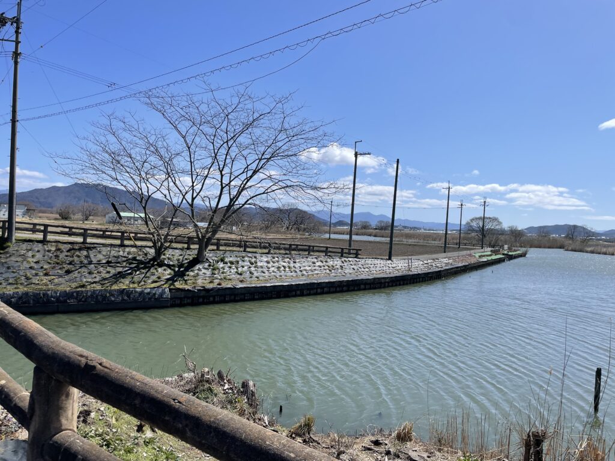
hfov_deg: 67.3
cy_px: 230
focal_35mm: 26
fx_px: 462
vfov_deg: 53.1
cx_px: 308
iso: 32
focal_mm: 4.2
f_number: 1.6
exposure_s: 1/5291
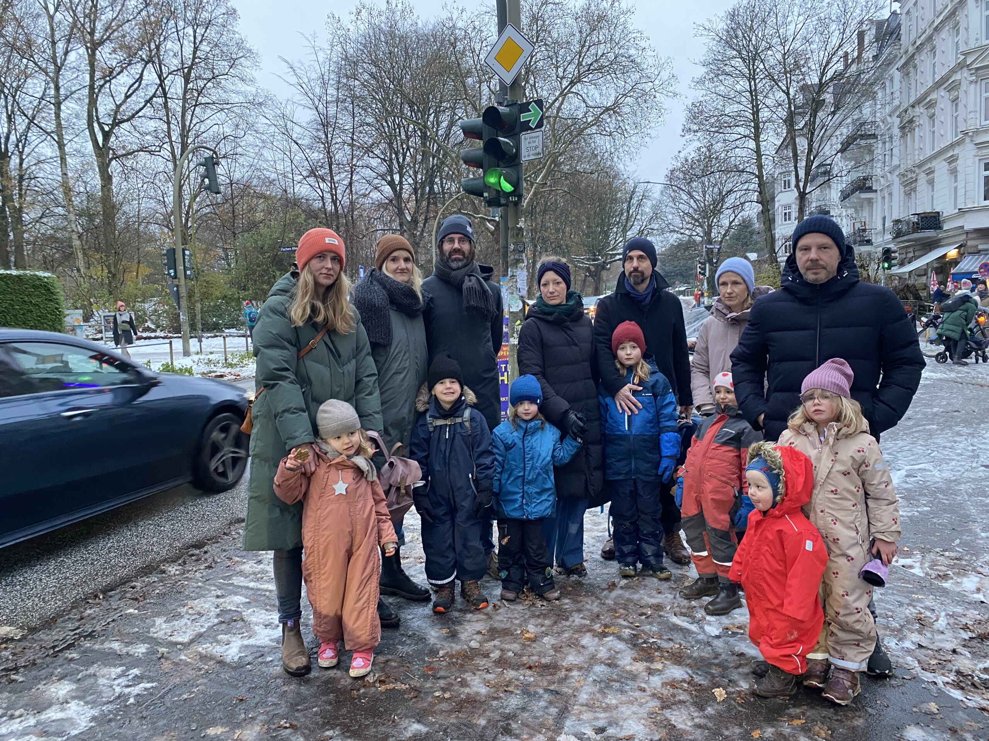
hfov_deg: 67.3
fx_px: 743
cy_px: 370
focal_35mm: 26
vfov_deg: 53.1
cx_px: 494
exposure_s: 1/50
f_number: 1.8
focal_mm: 4.25
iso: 320
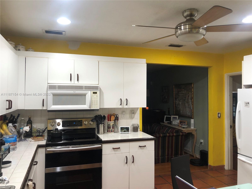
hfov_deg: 63.4
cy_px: 94
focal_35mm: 28
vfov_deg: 49.7
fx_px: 204
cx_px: 126
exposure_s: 1/30
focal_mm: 3.99
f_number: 1.8
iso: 40
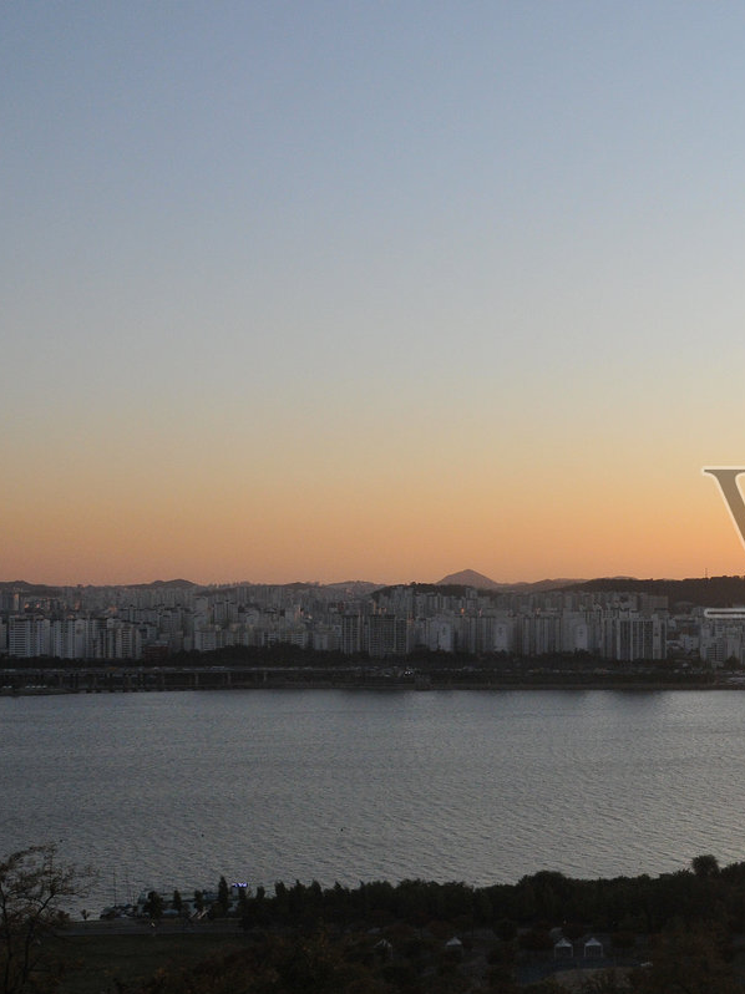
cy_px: 552
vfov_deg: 36.8
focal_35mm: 52
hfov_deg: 25.0
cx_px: 912
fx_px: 1493
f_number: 6.3
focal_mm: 18
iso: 640
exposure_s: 1/800
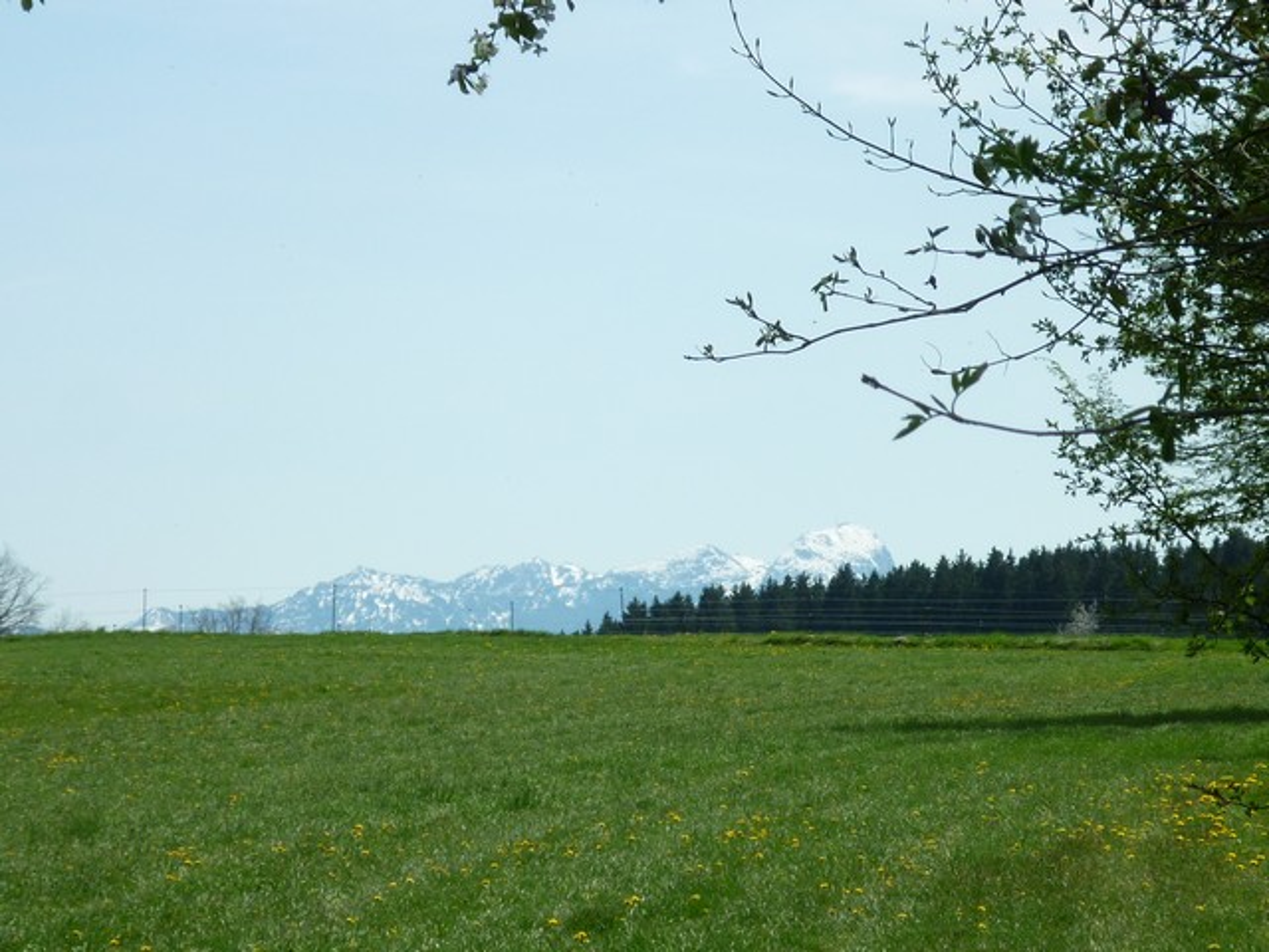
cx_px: 634
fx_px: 6929
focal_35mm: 189
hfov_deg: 10.5
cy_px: 476
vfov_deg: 7.9
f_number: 5.9
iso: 80
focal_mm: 22
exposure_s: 1/320
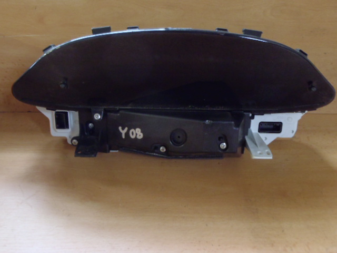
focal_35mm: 37
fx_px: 360
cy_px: 126
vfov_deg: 38.7
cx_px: 168
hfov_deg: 50.1
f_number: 4.7
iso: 400
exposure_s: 1/4
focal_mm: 6.64
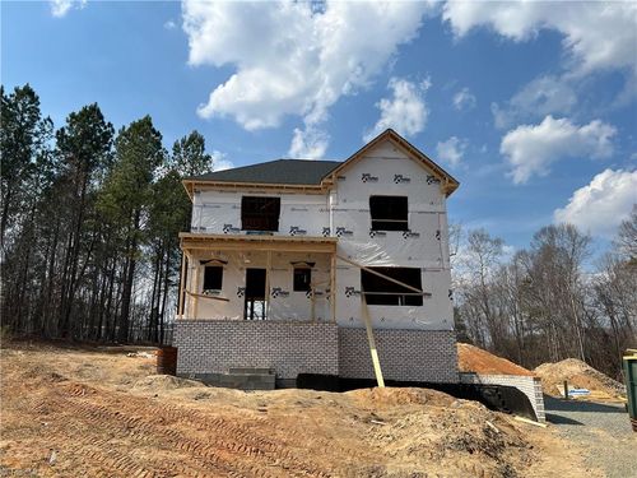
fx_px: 478
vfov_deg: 53.1
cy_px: 239
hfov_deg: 67.3
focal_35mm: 26
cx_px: 318
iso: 50
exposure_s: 1/5882
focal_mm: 5.7
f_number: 1.5
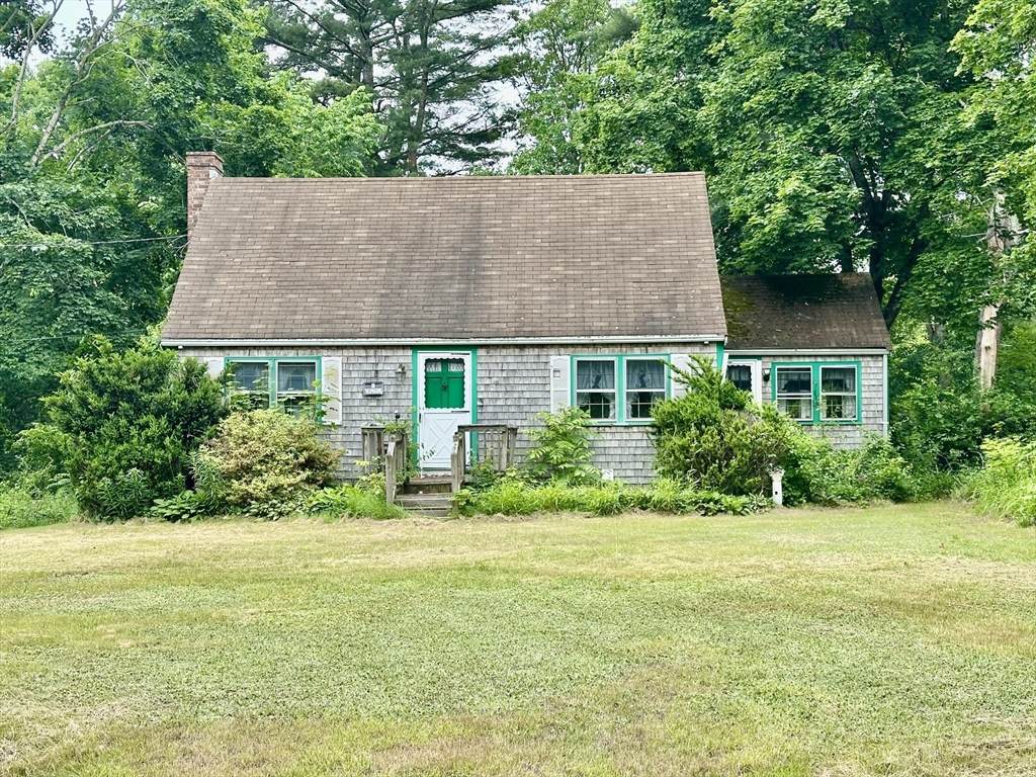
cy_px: 388
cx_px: 518
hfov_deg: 39.7
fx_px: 1437
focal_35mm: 48
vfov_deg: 30.3
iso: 64
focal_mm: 6.86
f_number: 1.78
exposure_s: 1/962
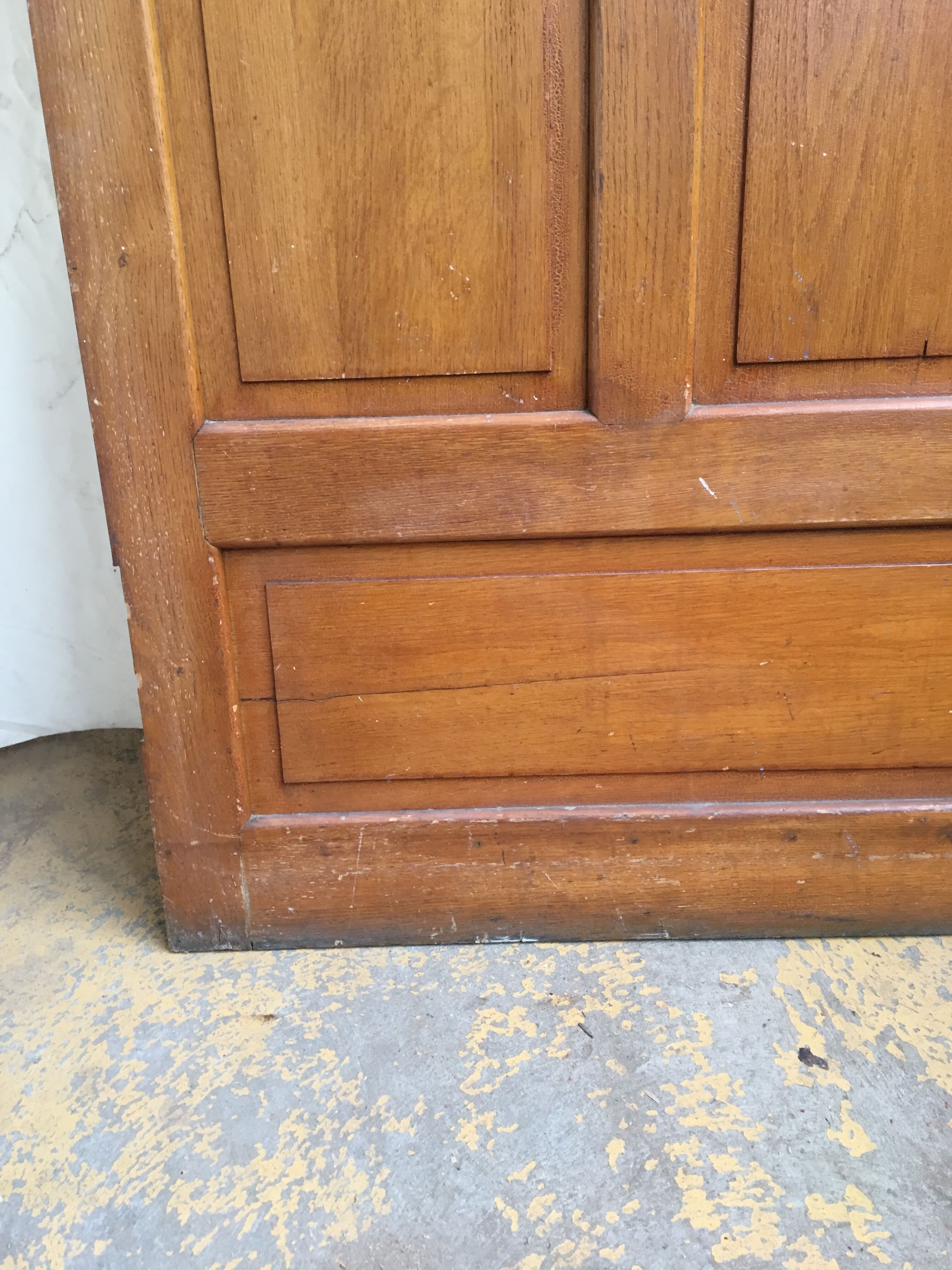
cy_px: 635
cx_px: 476
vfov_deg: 61.7
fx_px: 1063
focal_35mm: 29
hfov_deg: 48.2
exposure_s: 1/33
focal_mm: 4.15
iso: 125
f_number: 2.2
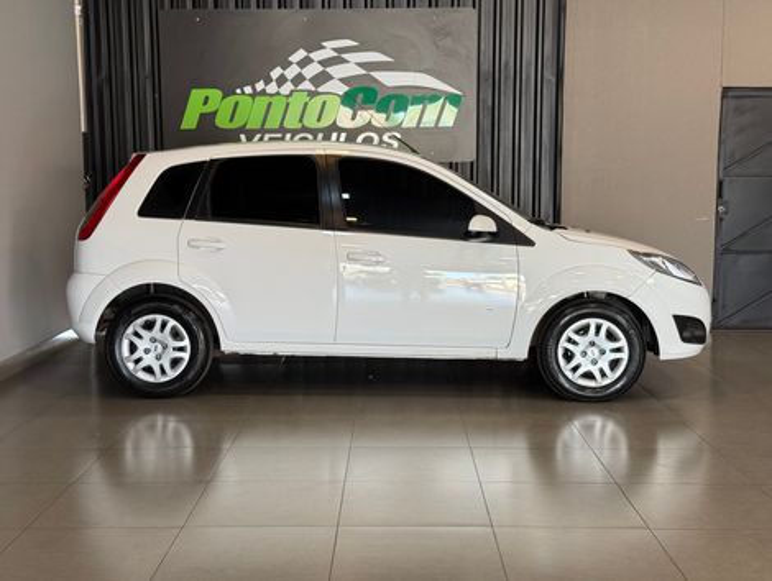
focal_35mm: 48
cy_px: 290
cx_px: 386
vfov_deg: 30.3
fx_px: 1072
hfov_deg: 39.6
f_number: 1.78
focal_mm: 6.76
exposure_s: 1/60
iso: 50
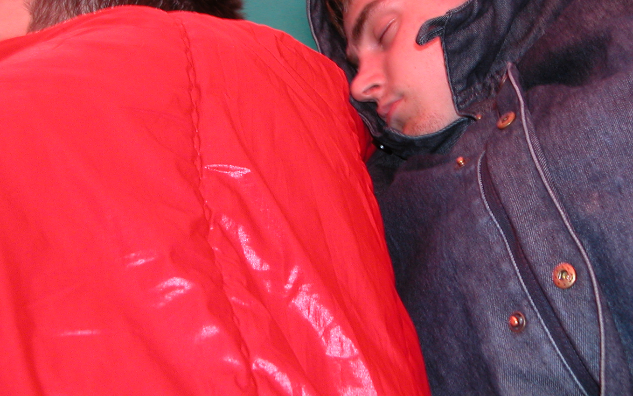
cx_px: 293
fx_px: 1035
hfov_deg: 34.0
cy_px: 53
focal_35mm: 60
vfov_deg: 21.2
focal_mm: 7.7
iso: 100
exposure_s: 1/30
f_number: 2.8
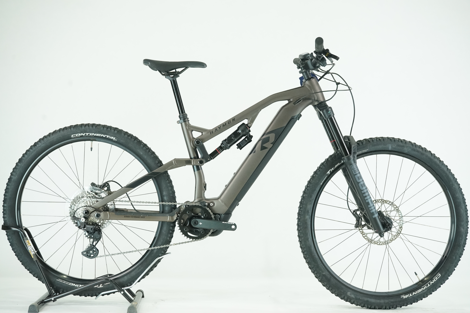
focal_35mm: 58
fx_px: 757
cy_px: 156
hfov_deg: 34.5
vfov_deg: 23.4
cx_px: 235
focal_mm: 58
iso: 3200
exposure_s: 1/200
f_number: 7.1
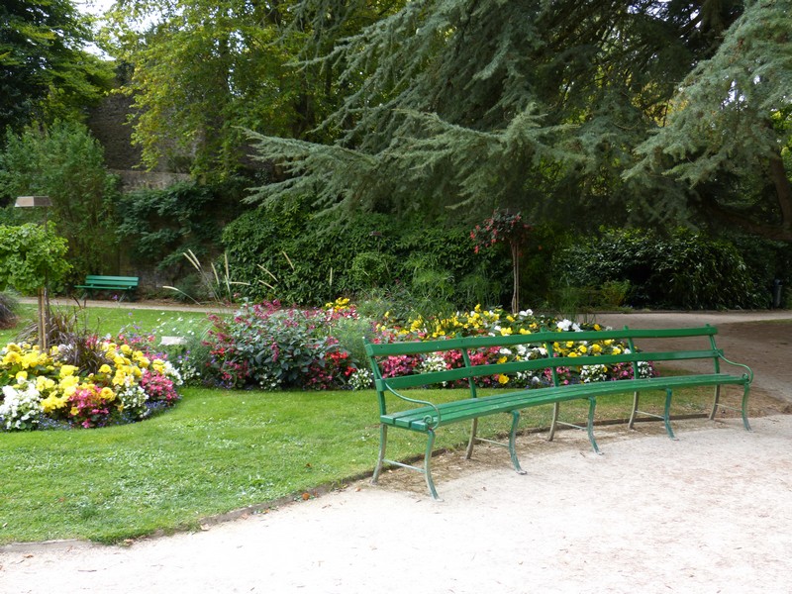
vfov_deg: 42.9
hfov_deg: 55.4
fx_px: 755
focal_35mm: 33
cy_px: 297
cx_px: 396
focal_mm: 5.9
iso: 100
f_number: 3.5
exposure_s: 1/125
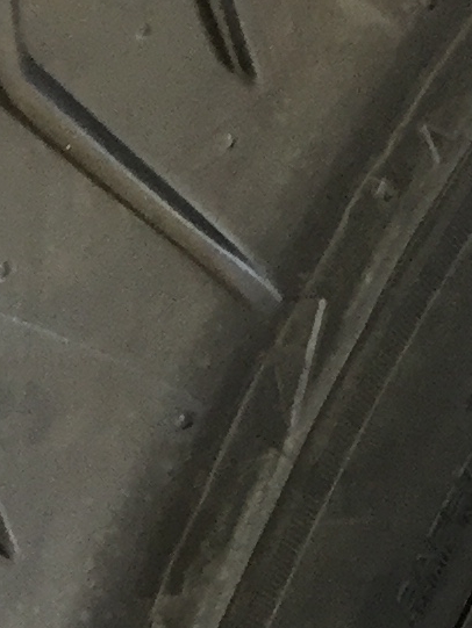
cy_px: 1026
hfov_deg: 7.9
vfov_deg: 10.1
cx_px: 315
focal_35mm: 187
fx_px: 3398
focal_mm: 3.3
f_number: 2.4
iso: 64
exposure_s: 1/30
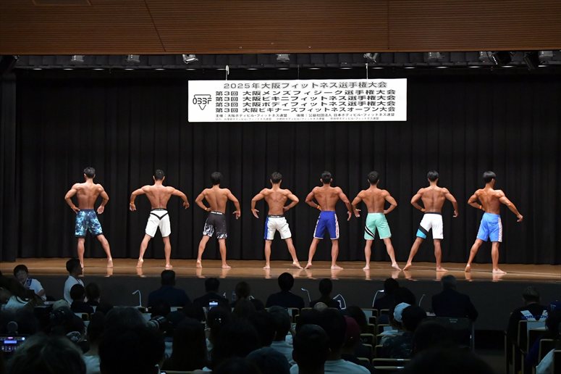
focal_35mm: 72
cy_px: 187
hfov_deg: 28.1
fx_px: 1121
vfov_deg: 18.9
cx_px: 280
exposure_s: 1/400
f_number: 5.6
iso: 6400
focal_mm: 48
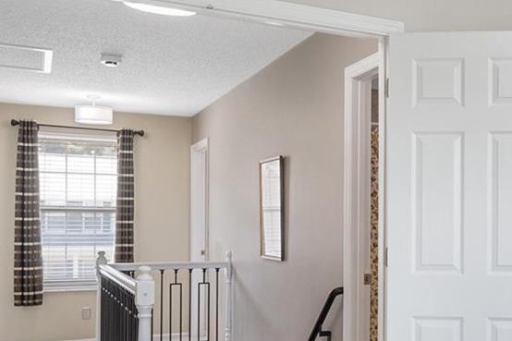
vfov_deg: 25.7
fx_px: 739
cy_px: 250
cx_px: 488
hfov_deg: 35.3
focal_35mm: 52
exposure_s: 1/6
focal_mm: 9
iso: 400
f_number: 6.3
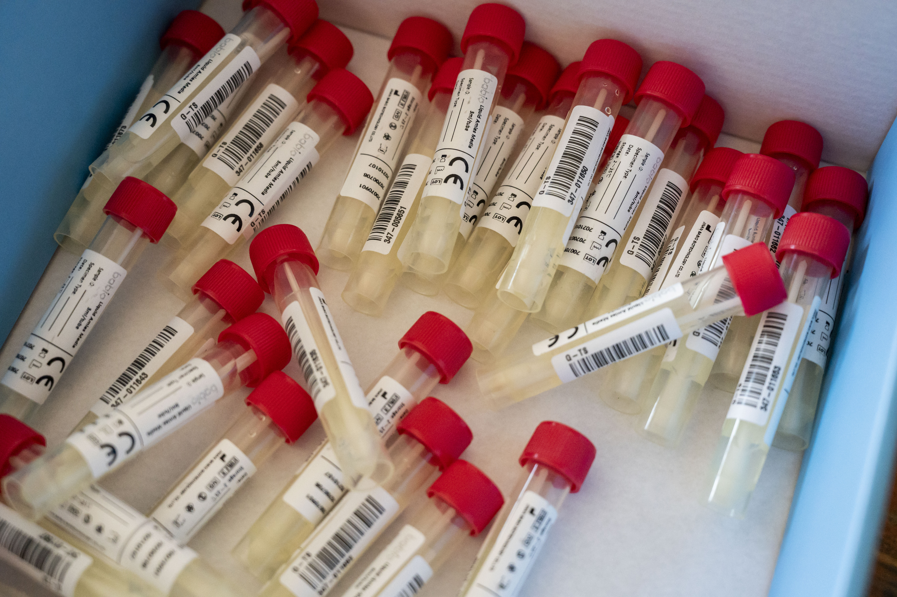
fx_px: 1270
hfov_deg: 38.9
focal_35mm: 51
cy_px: 298
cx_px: 448
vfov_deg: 26.4
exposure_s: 1/500
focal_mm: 51
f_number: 4
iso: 6400
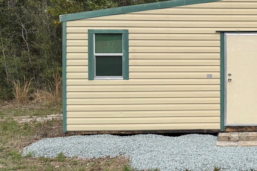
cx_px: 246
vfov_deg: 27.4
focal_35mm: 49
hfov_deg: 36.9
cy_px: 66
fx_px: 350
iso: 80
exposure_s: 1/1366
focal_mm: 6.76
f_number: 1.78
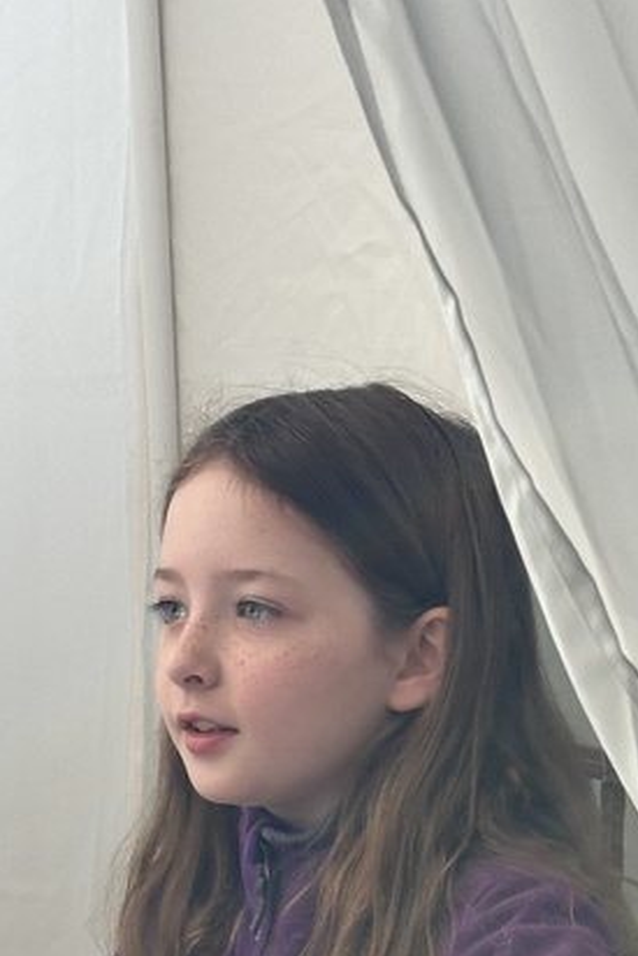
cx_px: 274
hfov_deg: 11.1
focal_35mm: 124
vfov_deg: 15.9
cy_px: 1111
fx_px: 3293
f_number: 1.78
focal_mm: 6.86
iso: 64
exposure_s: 1/407
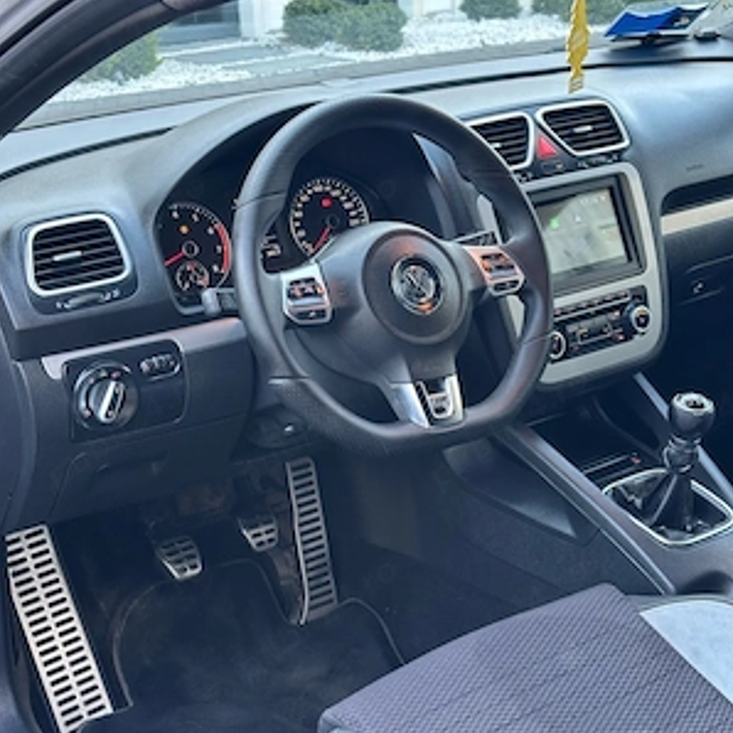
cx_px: 366
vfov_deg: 29.9
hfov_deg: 30.0
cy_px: 458
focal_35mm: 57
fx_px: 1366
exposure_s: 1/60
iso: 250
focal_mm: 6.86
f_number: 1.78
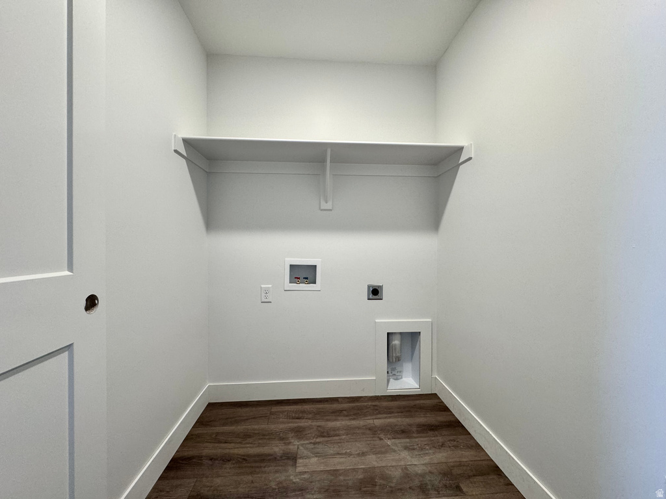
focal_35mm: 14
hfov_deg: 102.1
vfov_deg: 85.7
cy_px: 250
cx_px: 333
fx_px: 269
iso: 125
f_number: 2.2
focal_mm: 2.22
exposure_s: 1/120
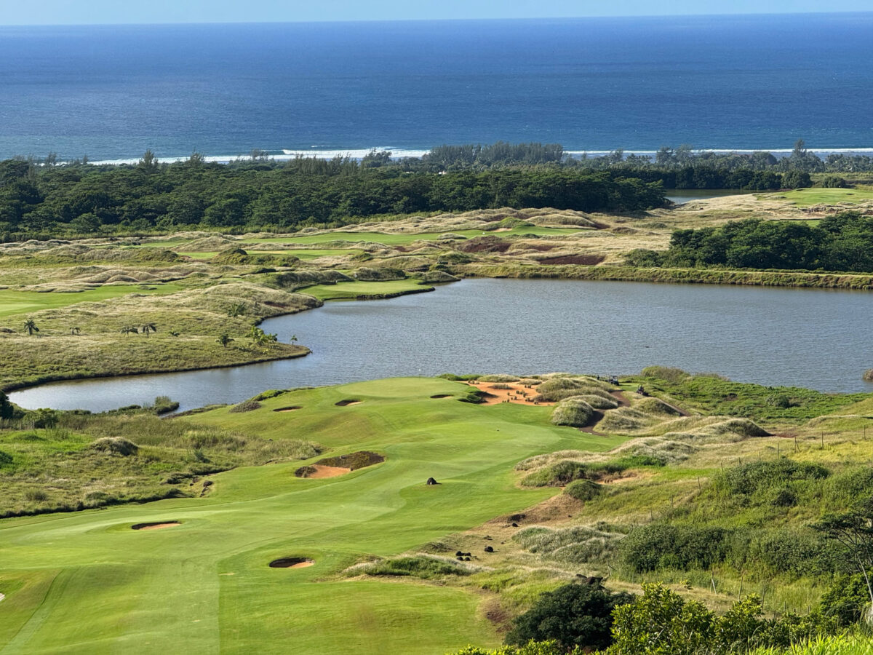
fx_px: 3026
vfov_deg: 12.3
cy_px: 328
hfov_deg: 16.4
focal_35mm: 120
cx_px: 436
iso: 50
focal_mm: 15.66
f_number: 2.8
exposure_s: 1/1342
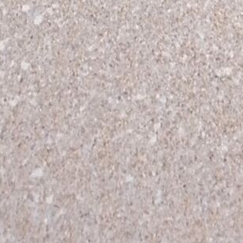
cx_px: 331
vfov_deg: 5.1
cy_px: -695
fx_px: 2430
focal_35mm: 306
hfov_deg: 5.7
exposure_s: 1/40
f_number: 3.8
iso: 200
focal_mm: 7.5
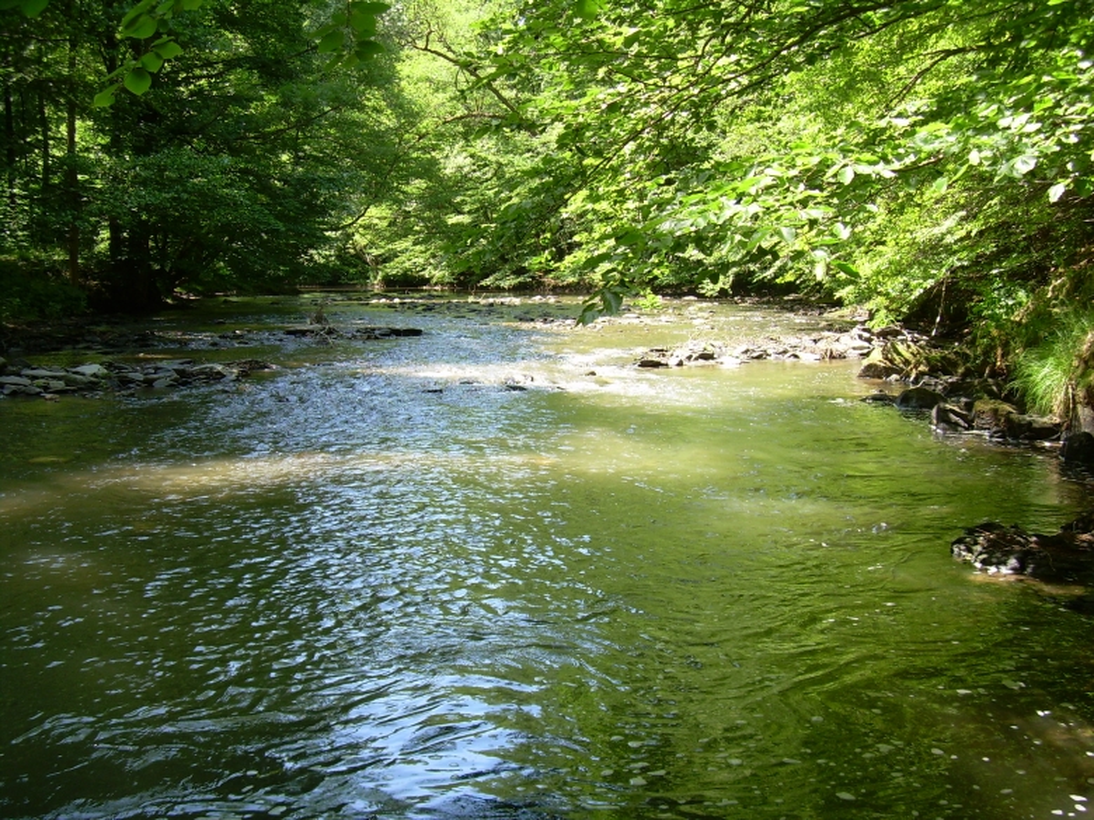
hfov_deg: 49.0
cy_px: 410
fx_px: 1201
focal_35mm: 38
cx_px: 547
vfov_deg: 37.7
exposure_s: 1/115
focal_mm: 6.3
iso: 50
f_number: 2.8
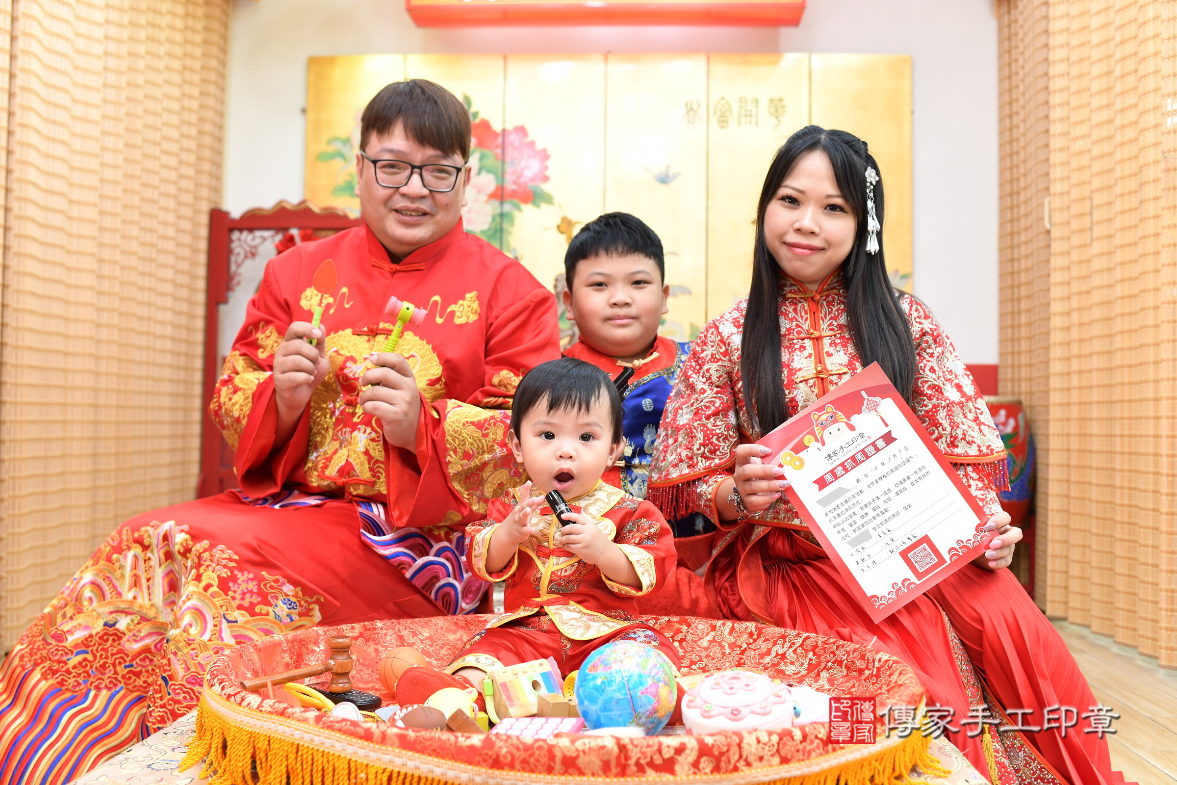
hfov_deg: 54.4
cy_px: 392
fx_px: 1144
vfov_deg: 37.9
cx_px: 588
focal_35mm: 35
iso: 1000
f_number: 4.5
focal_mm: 35
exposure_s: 1/200
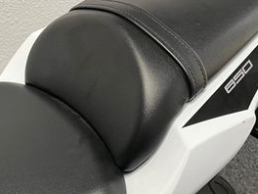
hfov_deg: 29.1
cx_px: 10
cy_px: 142
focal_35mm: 63
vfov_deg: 23.1
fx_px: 470
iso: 80
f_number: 1.6
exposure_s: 1/50
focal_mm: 5.1
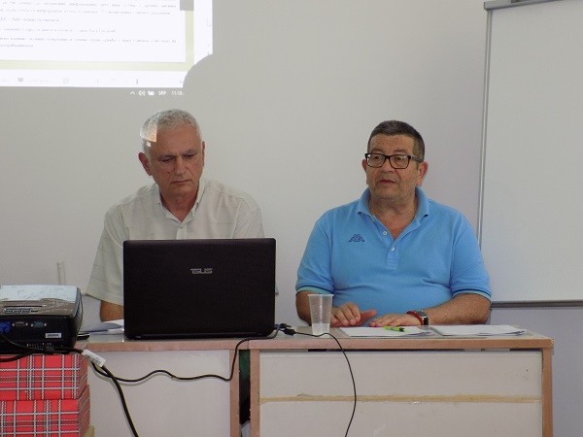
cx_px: 292
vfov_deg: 18.9
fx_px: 1314
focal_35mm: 78
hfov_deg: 25.0
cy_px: 218
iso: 140
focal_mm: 13.9
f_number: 4.3
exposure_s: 1/30
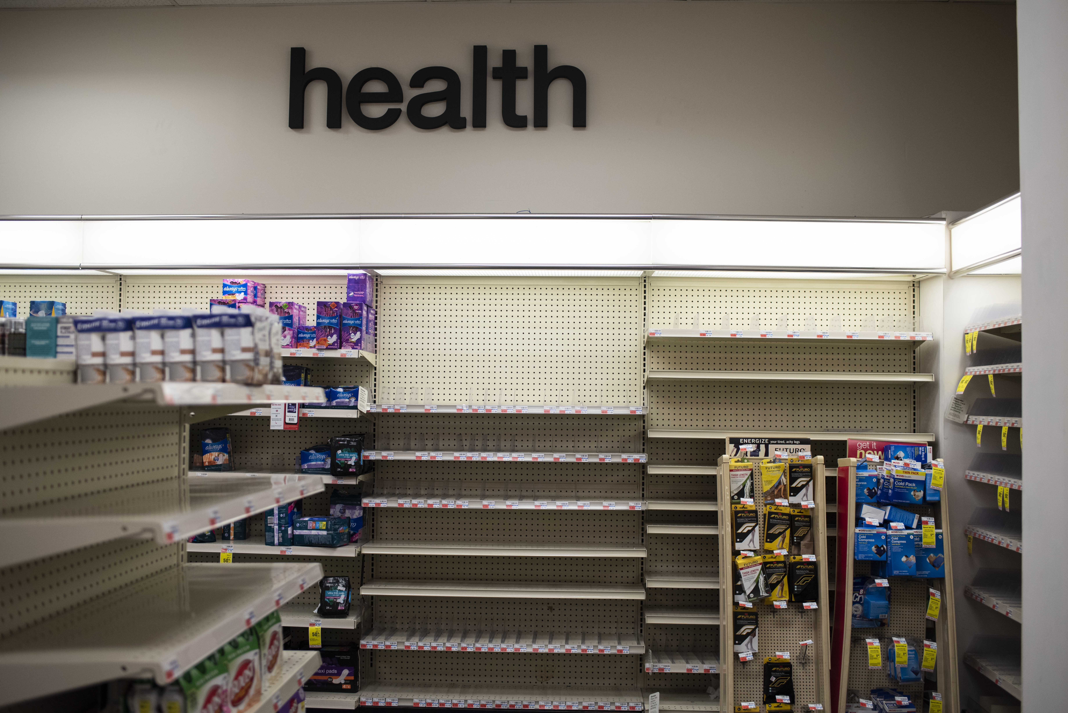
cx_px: 534
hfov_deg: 54.4
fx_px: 1039
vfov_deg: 37.9
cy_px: 356
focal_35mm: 35
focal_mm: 35
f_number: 2.8
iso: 800
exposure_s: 1/250
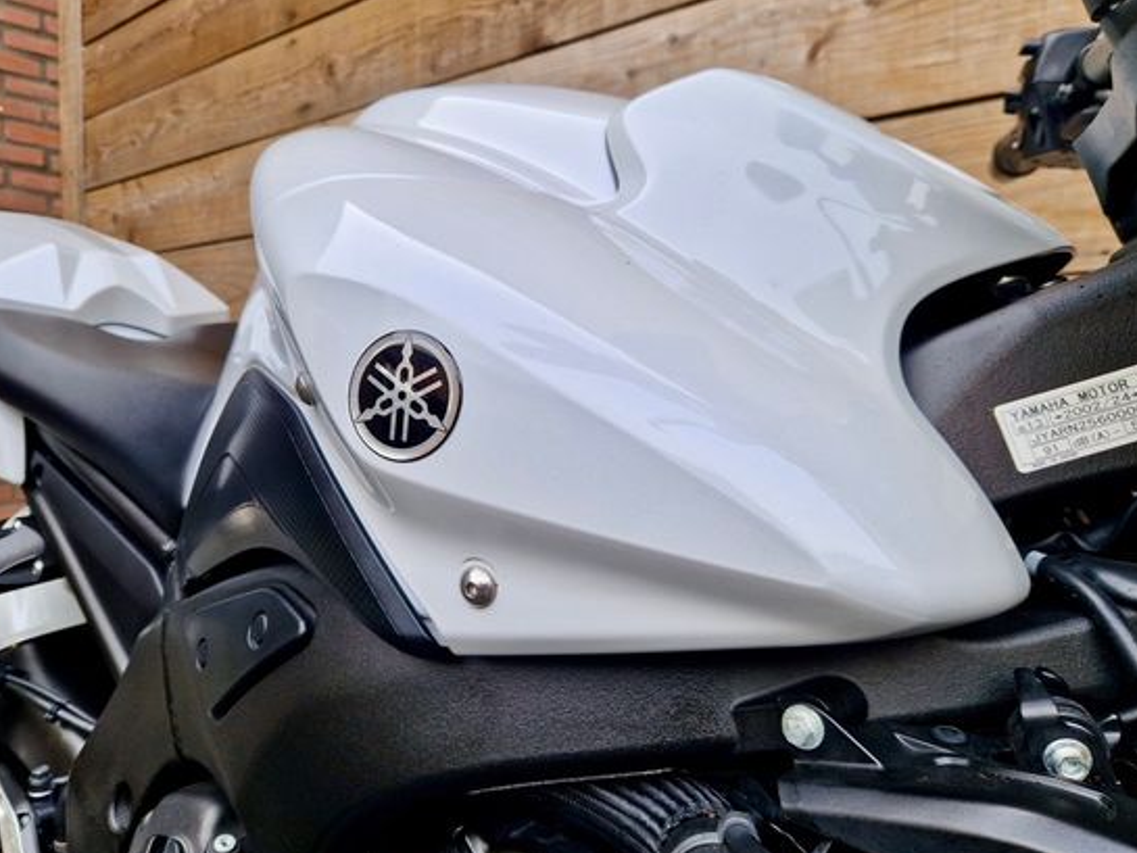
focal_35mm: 27
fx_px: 887
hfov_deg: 65.2
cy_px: 417
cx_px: 513
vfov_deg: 51.4
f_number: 1.8
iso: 50
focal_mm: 5.4
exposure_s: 1/276
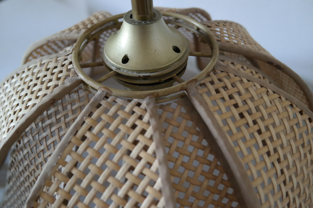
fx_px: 261
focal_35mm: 30
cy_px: 104
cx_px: 156
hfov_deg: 61.9
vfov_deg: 43.6
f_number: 3.5
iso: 1600
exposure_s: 1/40
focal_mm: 20
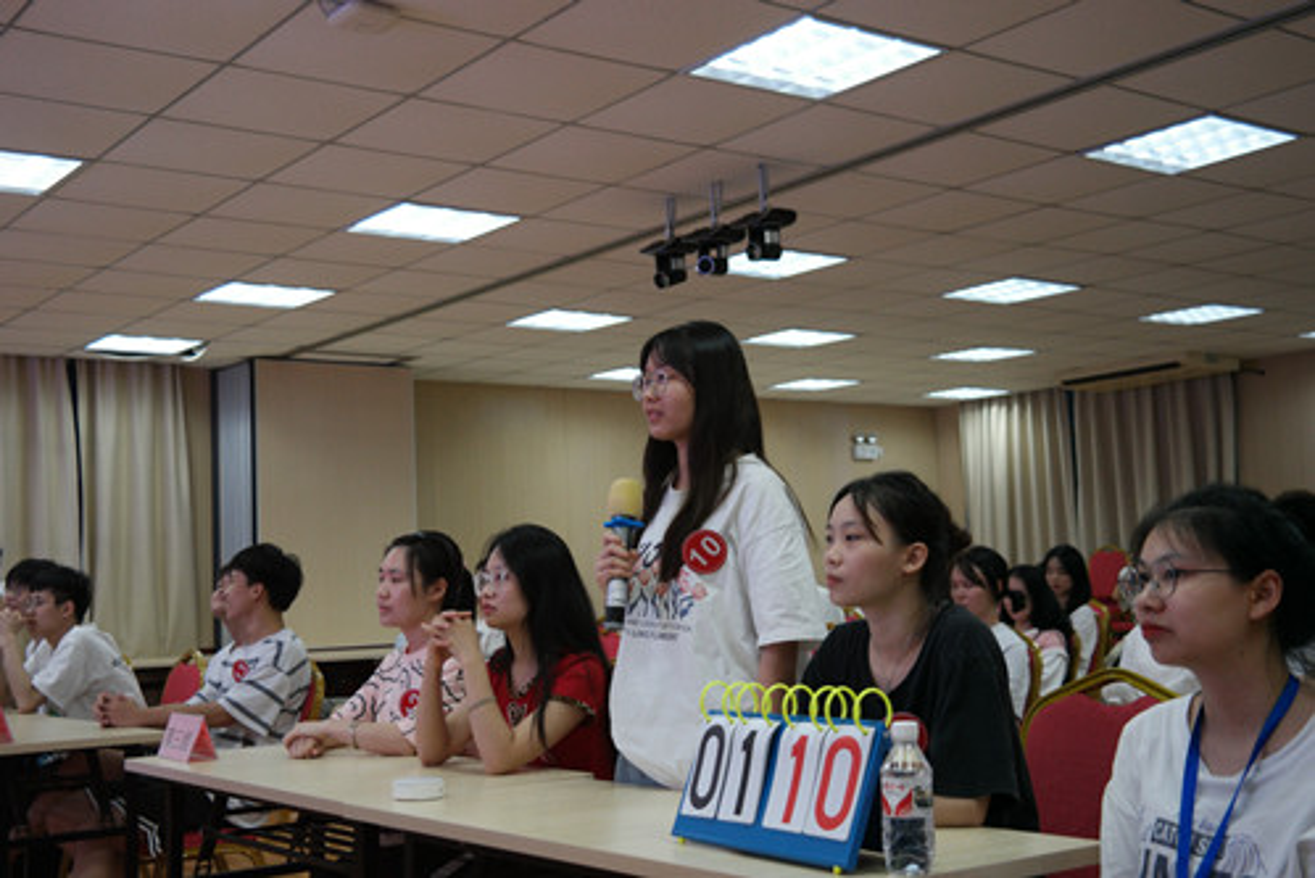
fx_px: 1498
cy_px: 439
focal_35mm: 41
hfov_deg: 47.4
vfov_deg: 32.7
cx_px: 658
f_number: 4.5
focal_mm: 27
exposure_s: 1/125
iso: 1600
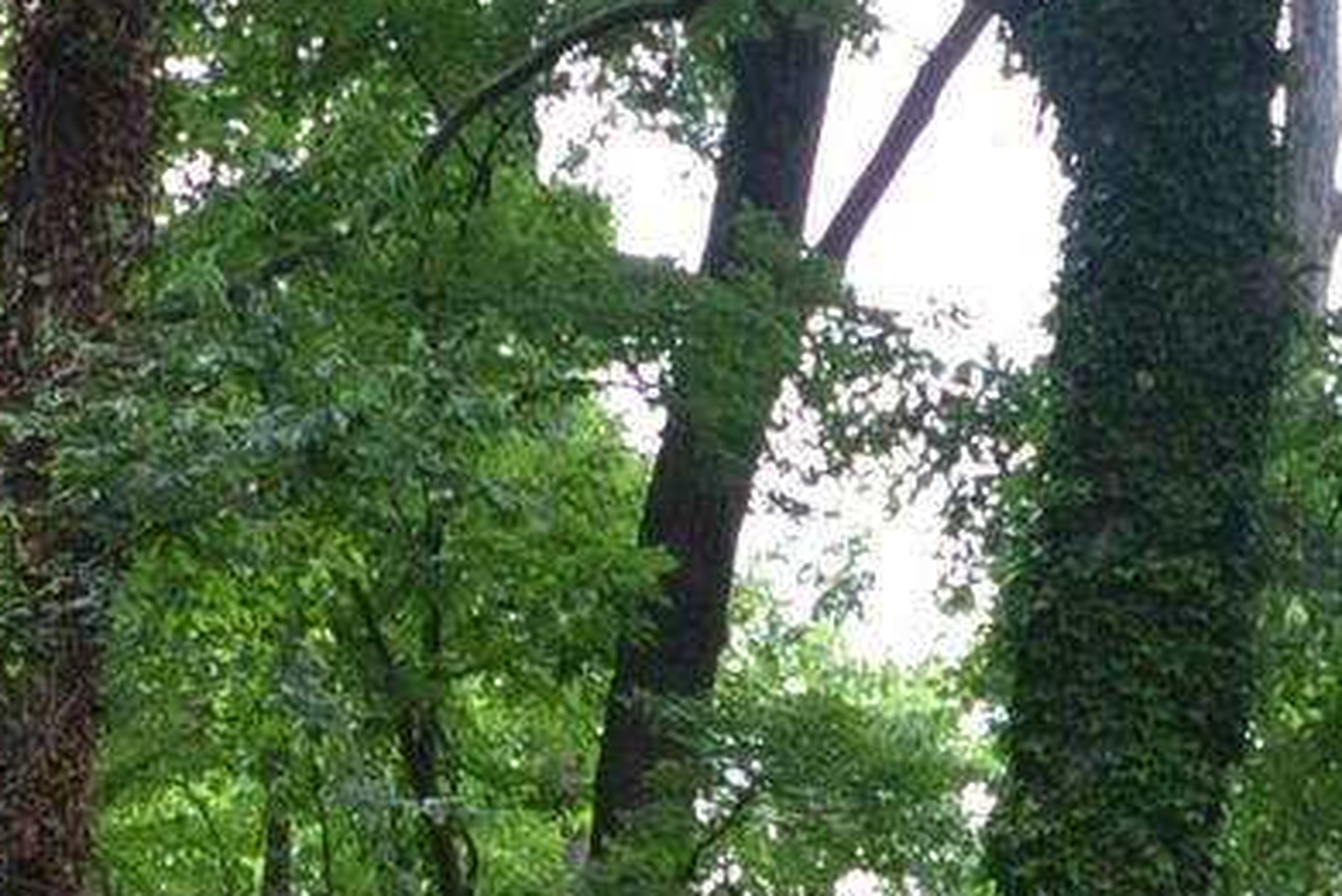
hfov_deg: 12.9
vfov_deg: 7.9
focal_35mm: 157
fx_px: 5854
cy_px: 2326
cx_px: -106
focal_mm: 20
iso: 360
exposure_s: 1/125
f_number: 5.6
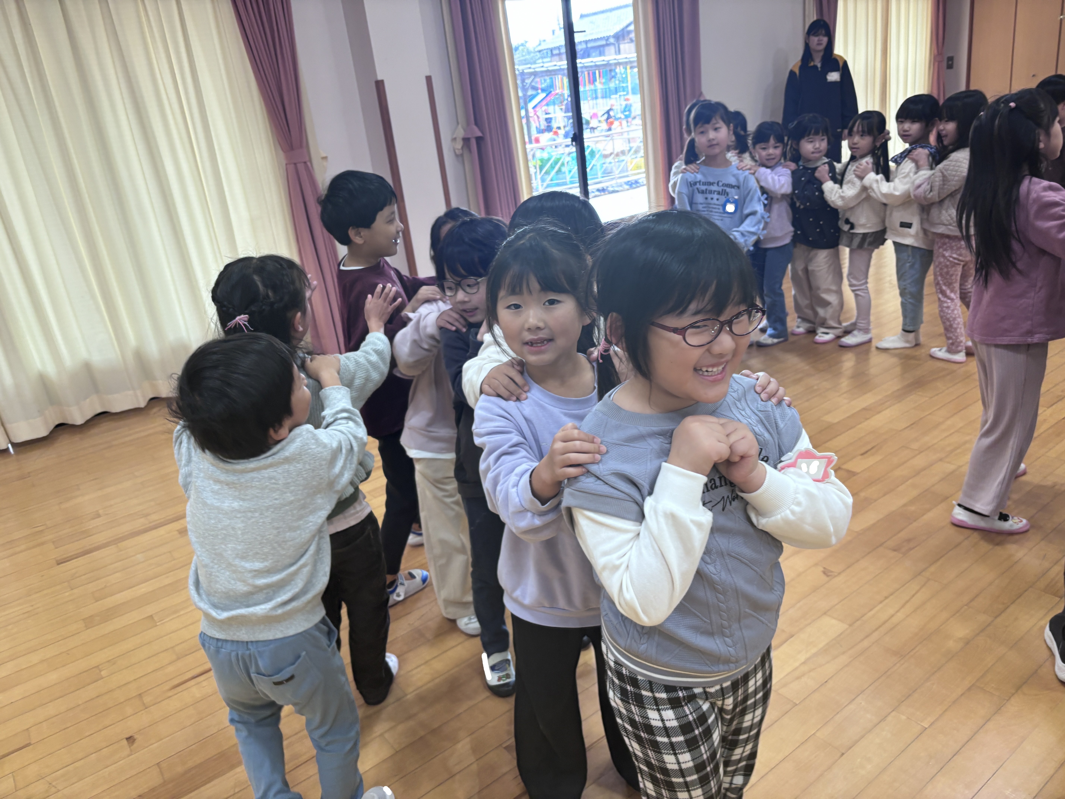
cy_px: 400
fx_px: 800
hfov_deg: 67.3
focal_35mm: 26
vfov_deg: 53.1
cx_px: 532
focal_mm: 6
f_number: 1.6
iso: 100
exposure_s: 1/120
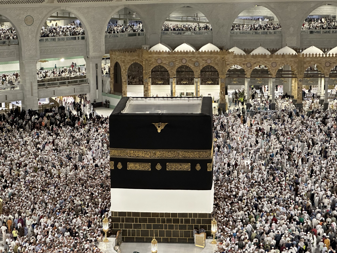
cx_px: 168
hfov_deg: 25.0
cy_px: 128
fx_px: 759
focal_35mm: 78
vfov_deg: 18.9
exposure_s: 1/60
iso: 250
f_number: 2.8
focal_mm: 9
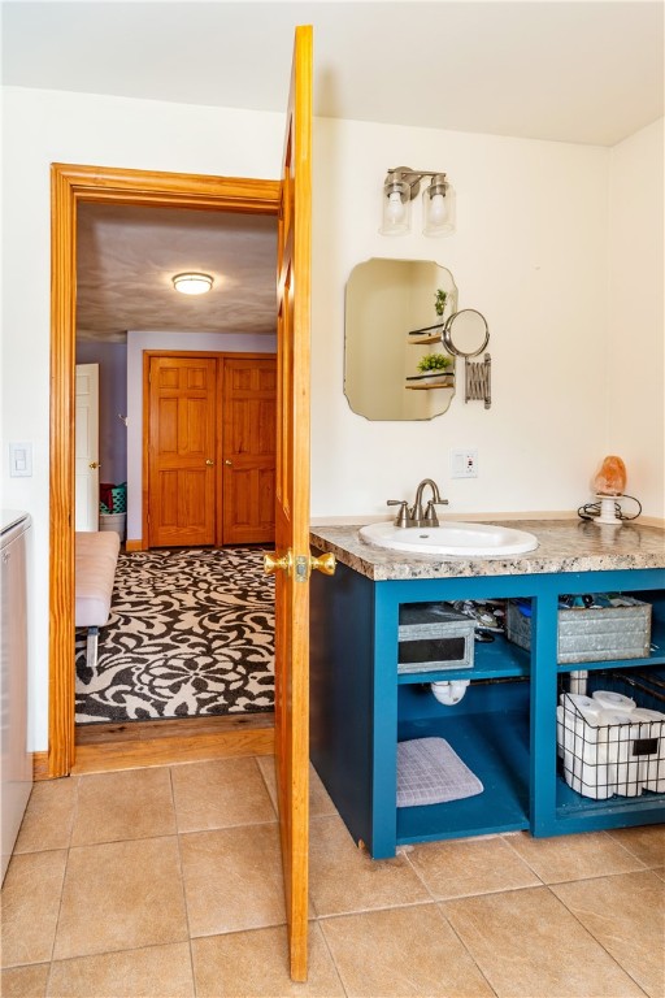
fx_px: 443
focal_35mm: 16
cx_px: 332
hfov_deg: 73.7
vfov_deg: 96.7
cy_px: 499
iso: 100
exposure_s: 1/3
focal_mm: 16
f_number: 6.3
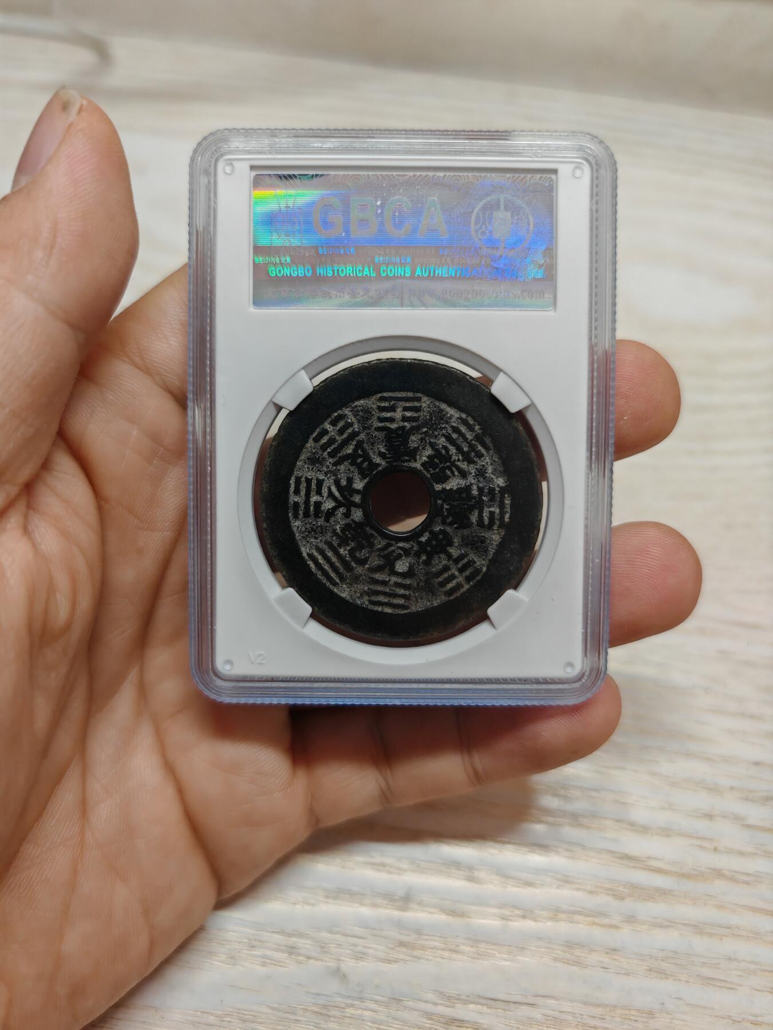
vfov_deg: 65.3
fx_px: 804
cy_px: 515
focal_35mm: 27
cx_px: 386
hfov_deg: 51.4
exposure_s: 1/1000
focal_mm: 7.62
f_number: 1.6
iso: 800
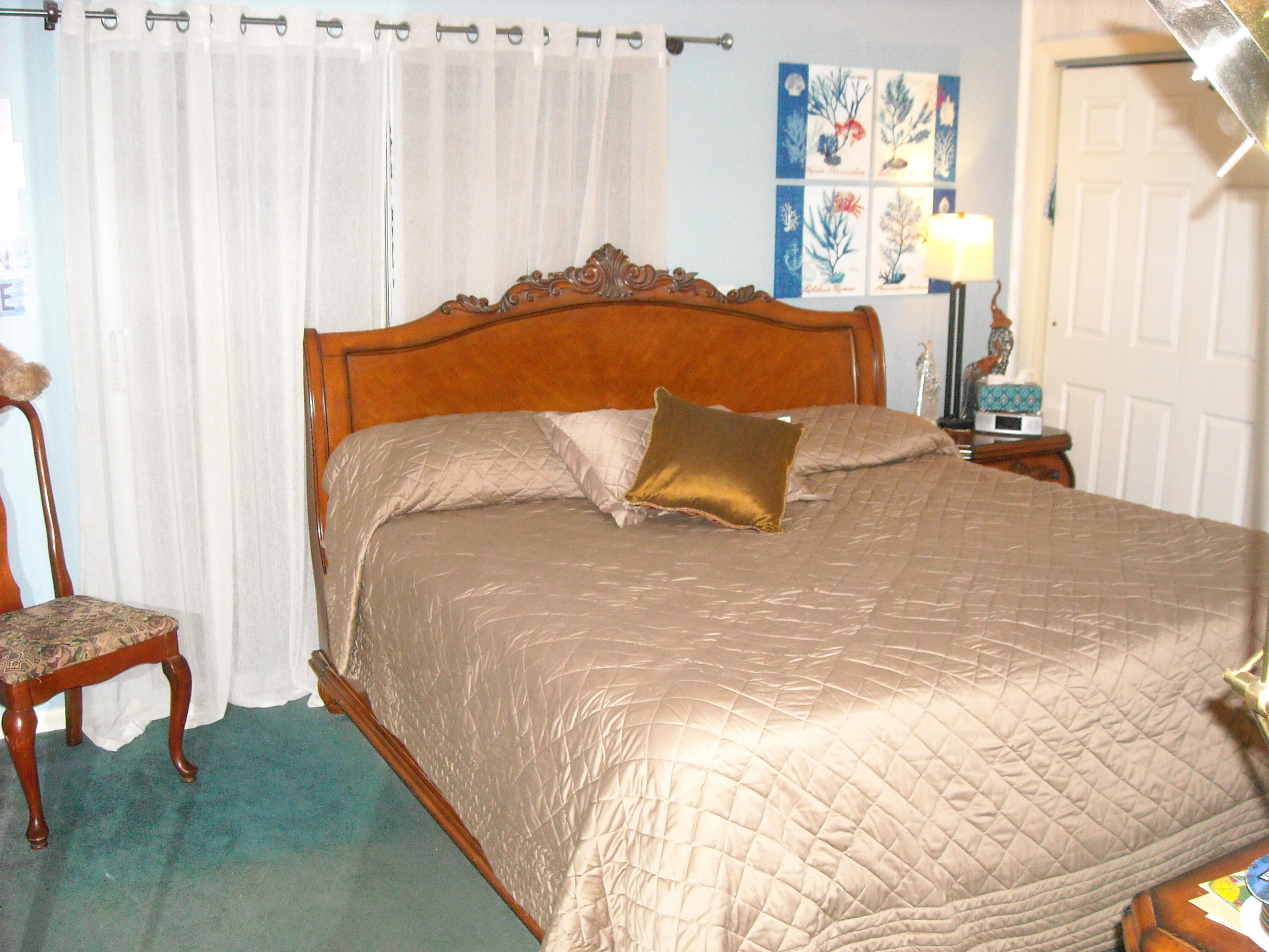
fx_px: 1283
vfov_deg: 40.7
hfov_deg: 52.6
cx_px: 634
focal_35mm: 35
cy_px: 476
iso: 475
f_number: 2.8
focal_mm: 5.7
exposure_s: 1/60
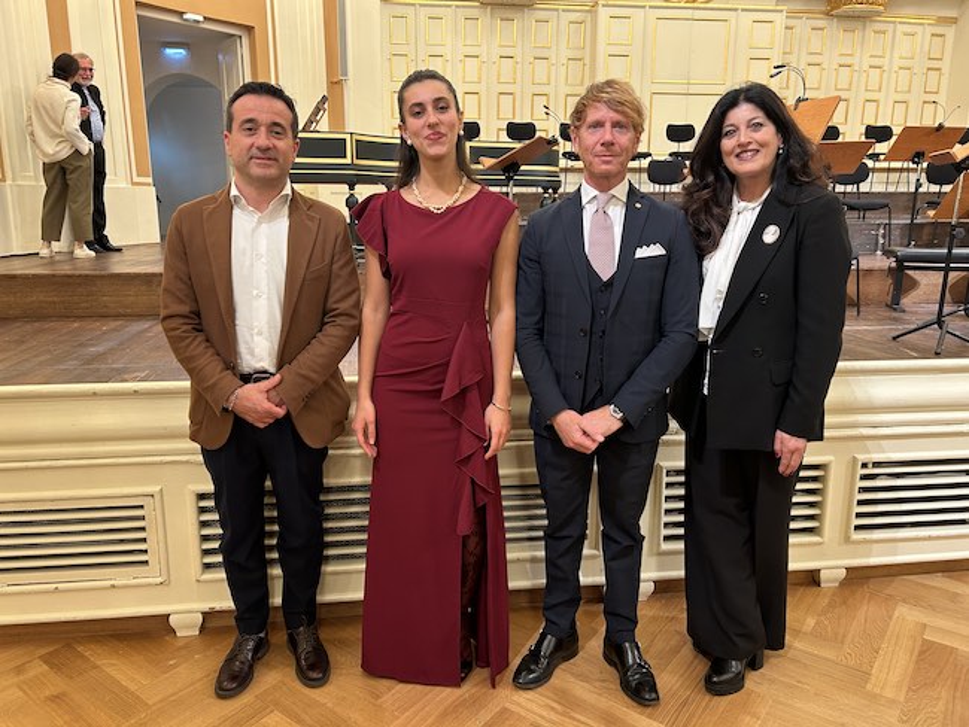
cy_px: 364
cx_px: 484
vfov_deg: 53.1
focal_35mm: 26
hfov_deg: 67.3
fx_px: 728
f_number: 1.5
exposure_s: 1/100
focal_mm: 5.7
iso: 125
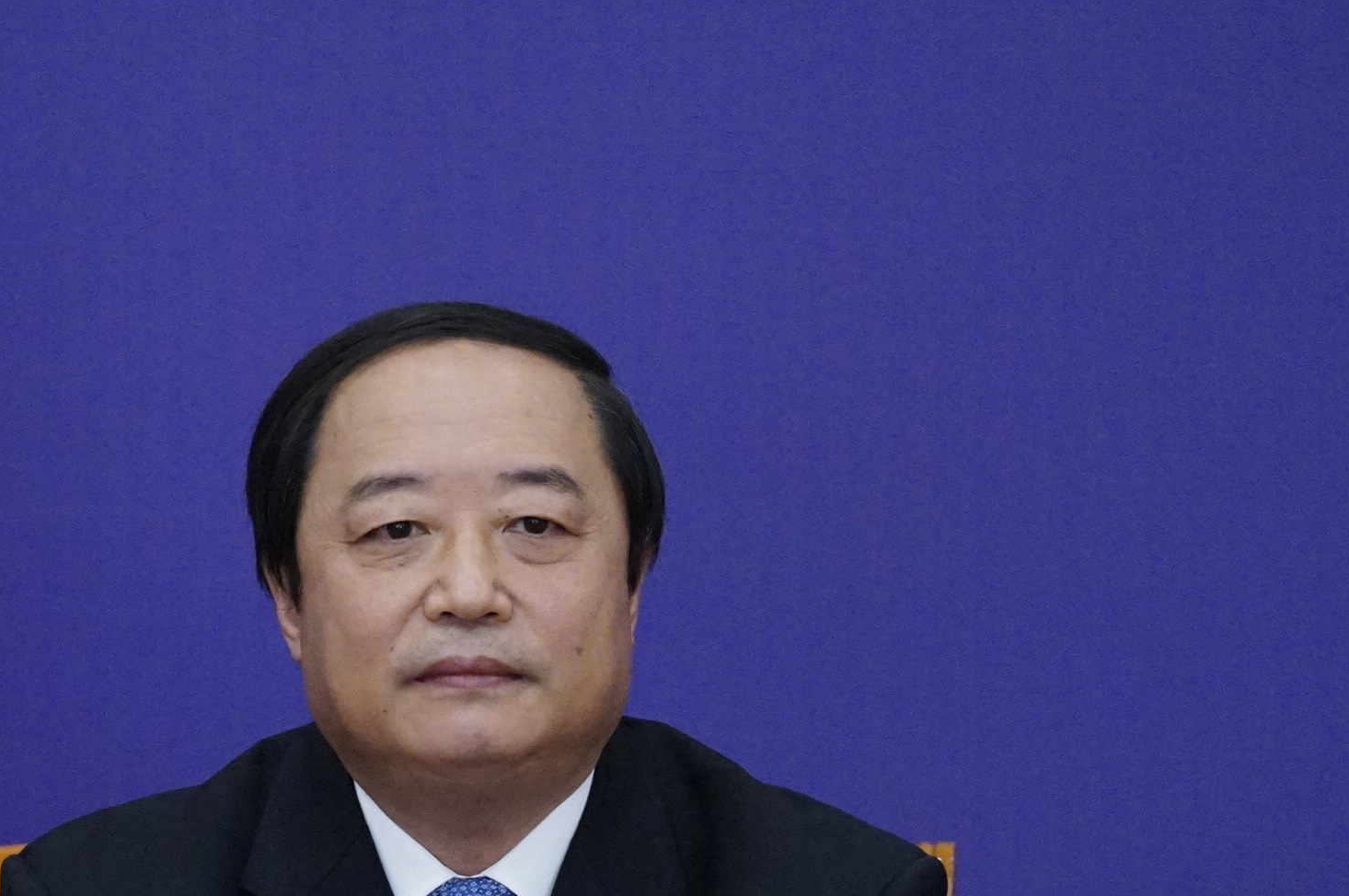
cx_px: 455
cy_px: 889
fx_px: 38104
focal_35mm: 1018
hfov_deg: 2.0
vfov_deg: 1.3
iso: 6400
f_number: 6.3
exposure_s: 1/200
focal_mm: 496
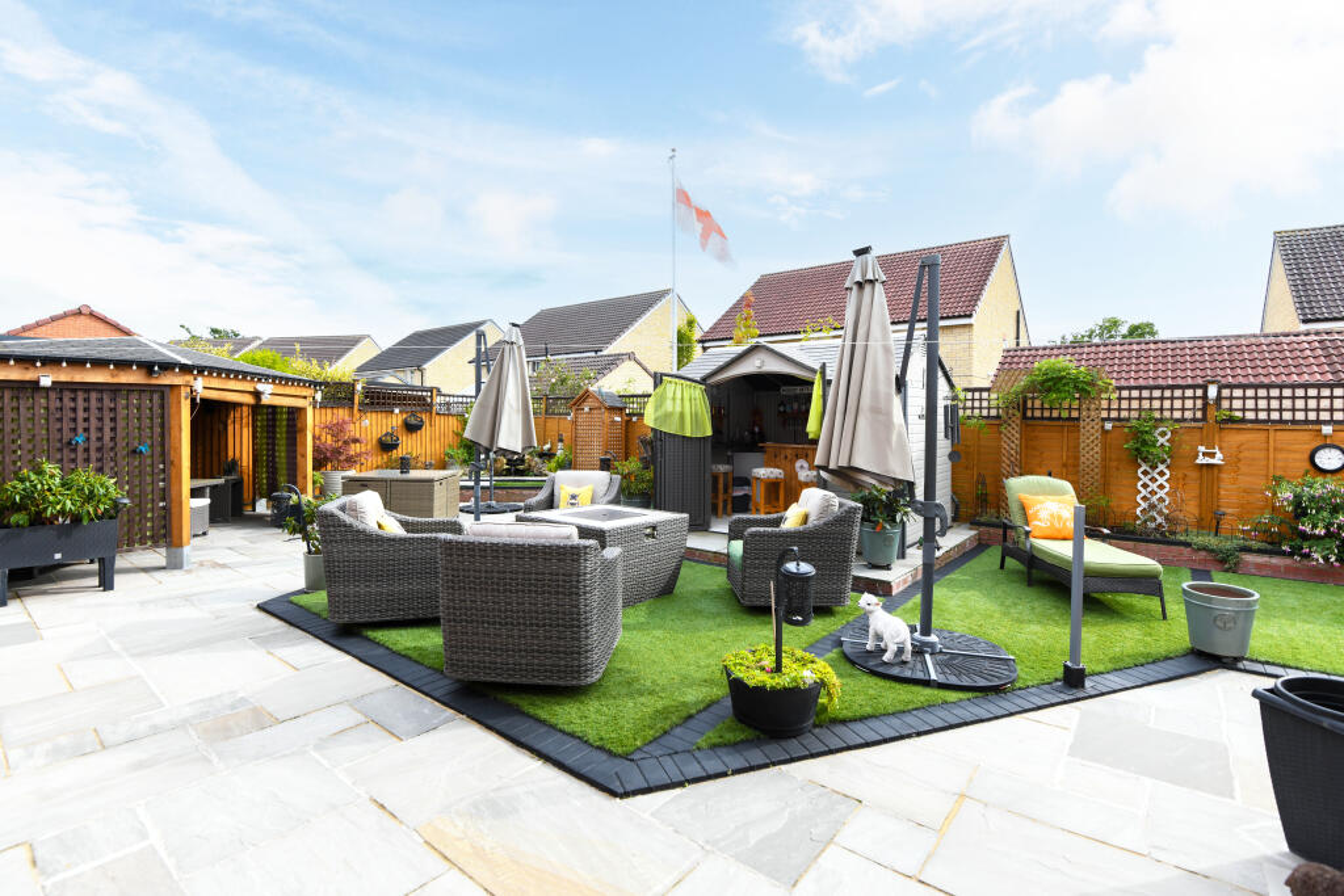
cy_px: 448
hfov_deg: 96.7
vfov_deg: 73.8
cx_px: 672
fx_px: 597
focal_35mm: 16
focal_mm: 16
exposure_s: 1/320
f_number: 6.3
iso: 320
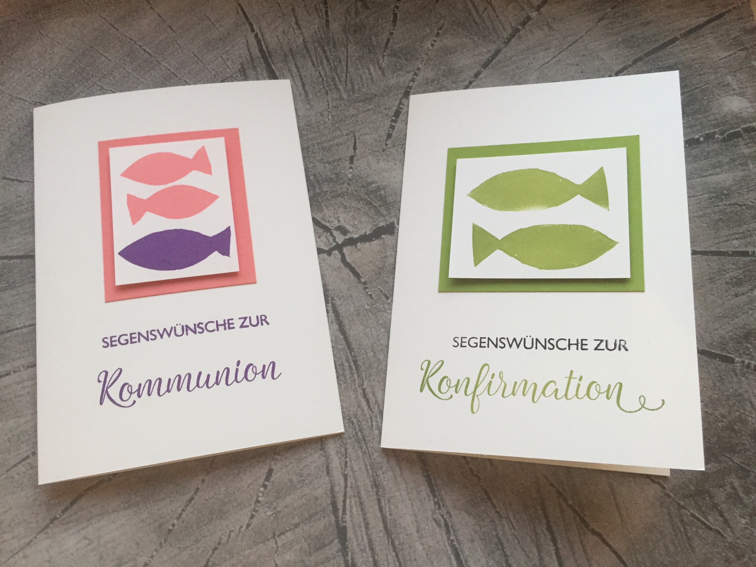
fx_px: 633
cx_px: 378
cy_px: 284
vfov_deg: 48.2
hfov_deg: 61.7
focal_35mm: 29
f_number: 2.2
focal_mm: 4.15
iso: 160
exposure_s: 1/33
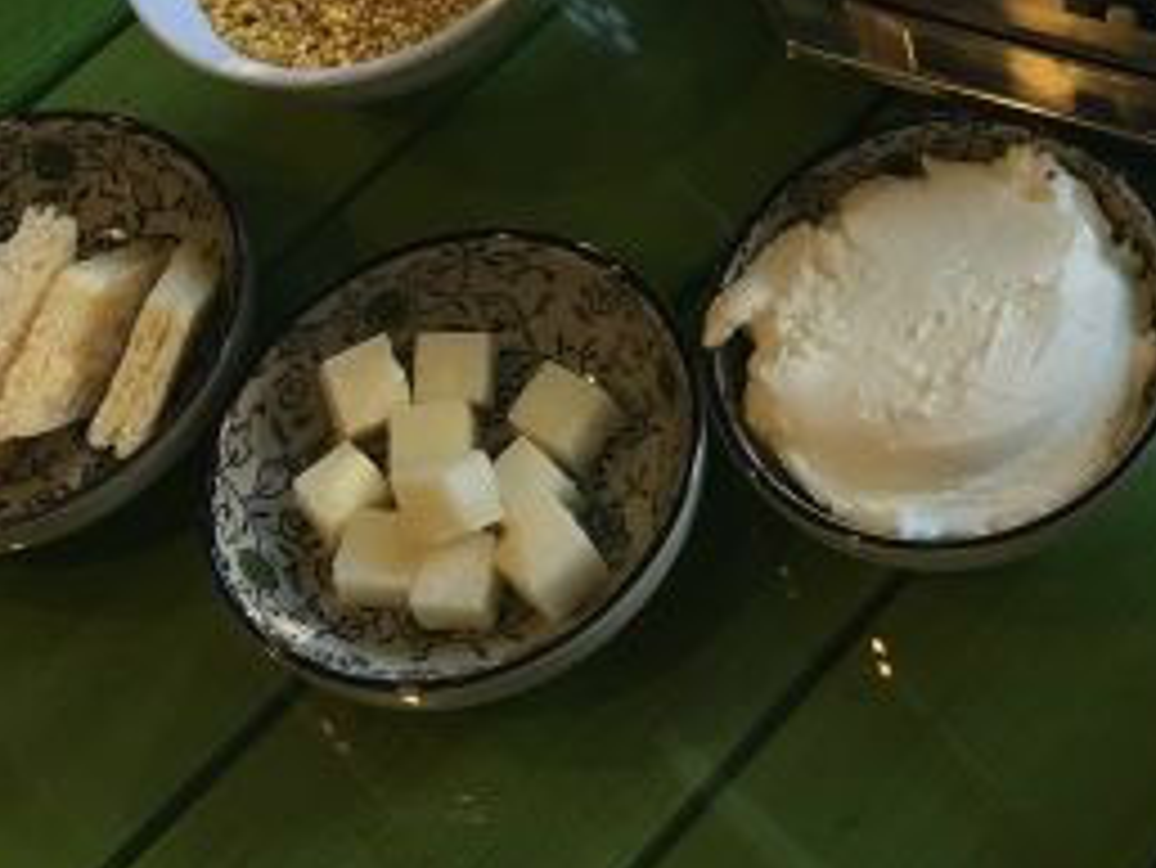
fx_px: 2639
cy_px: -56
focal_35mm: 79
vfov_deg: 18.1
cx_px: 1066
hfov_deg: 23.9
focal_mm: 4.15
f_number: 2.2
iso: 32
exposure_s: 1/17
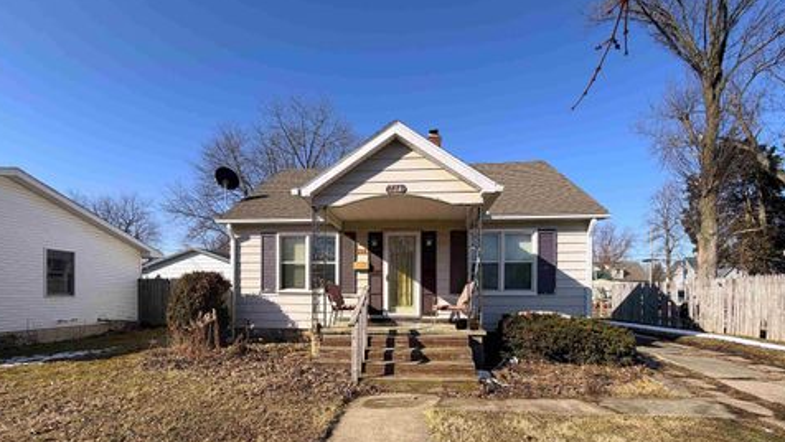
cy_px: 297
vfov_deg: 65.2
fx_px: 333
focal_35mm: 16
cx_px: 389
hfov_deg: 99.4
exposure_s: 1/770
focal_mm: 2.22
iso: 25
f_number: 2.2
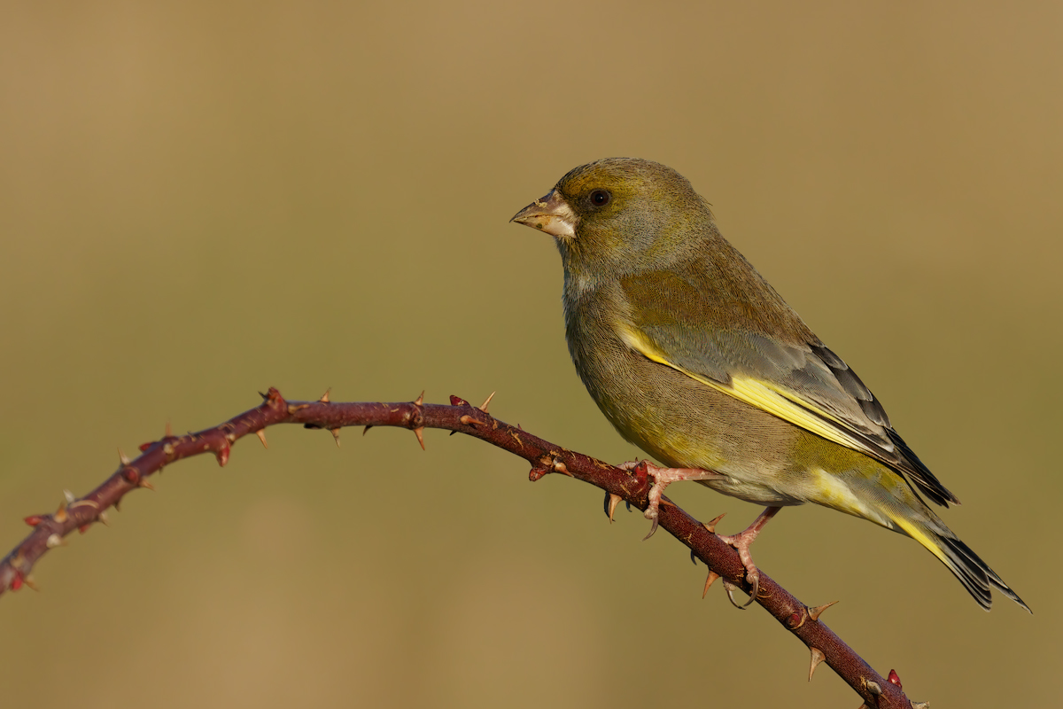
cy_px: 354
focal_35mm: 600
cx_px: 532
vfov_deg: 2.3
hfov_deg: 3.4
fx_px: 17715
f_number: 10
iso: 1250
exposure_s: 1/1600
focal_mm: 600
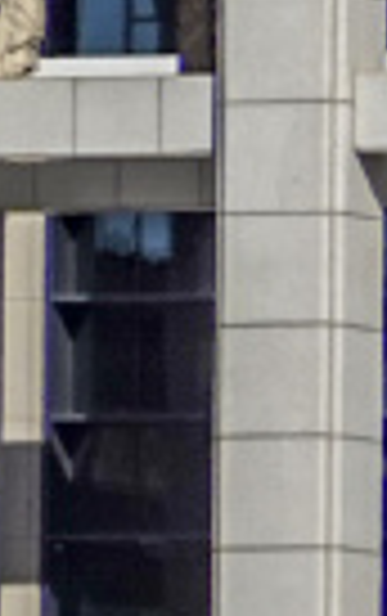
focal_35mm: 1783
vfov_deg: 1.2
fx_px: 29994
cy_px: -405
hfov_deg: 0.7
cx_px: 2200
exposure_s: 1/1000
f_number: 5.6
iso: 125
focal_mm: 72
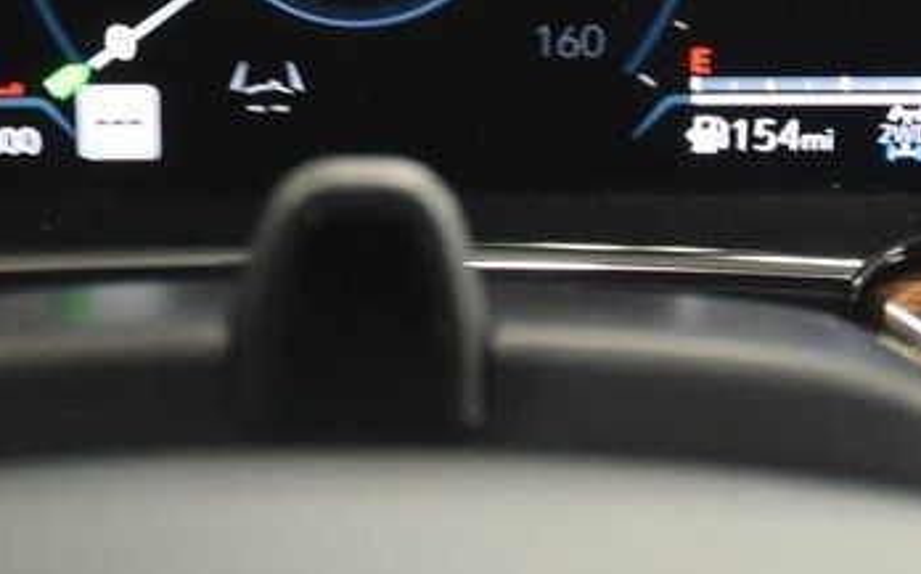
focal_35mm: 81
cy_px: -157
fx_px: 2032
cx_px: 357
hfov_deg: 25.5
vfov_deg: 15.4
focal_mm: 18
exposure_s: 1/25
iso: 3200
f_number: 3.5
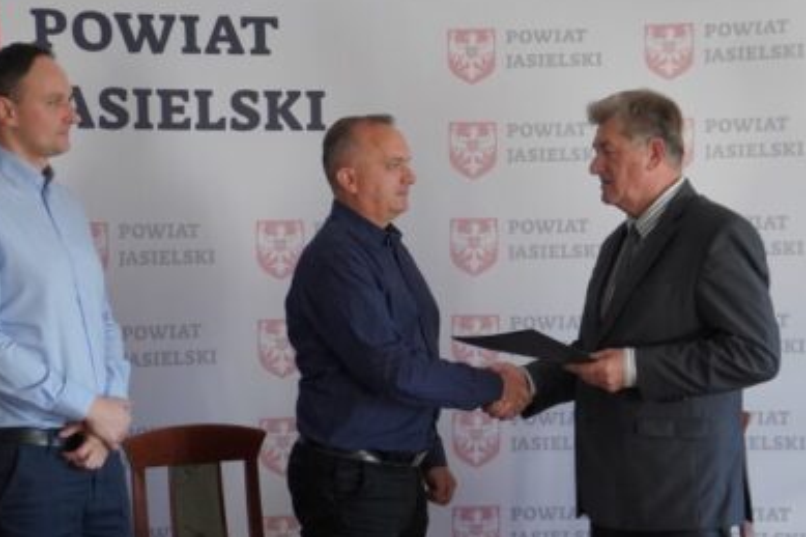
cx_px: 450
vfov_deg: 17.0
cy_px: 218
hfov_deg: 25.4
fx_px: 1790
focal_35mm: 80
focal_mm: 27
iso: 1250
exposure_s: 1/160
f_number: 4.5
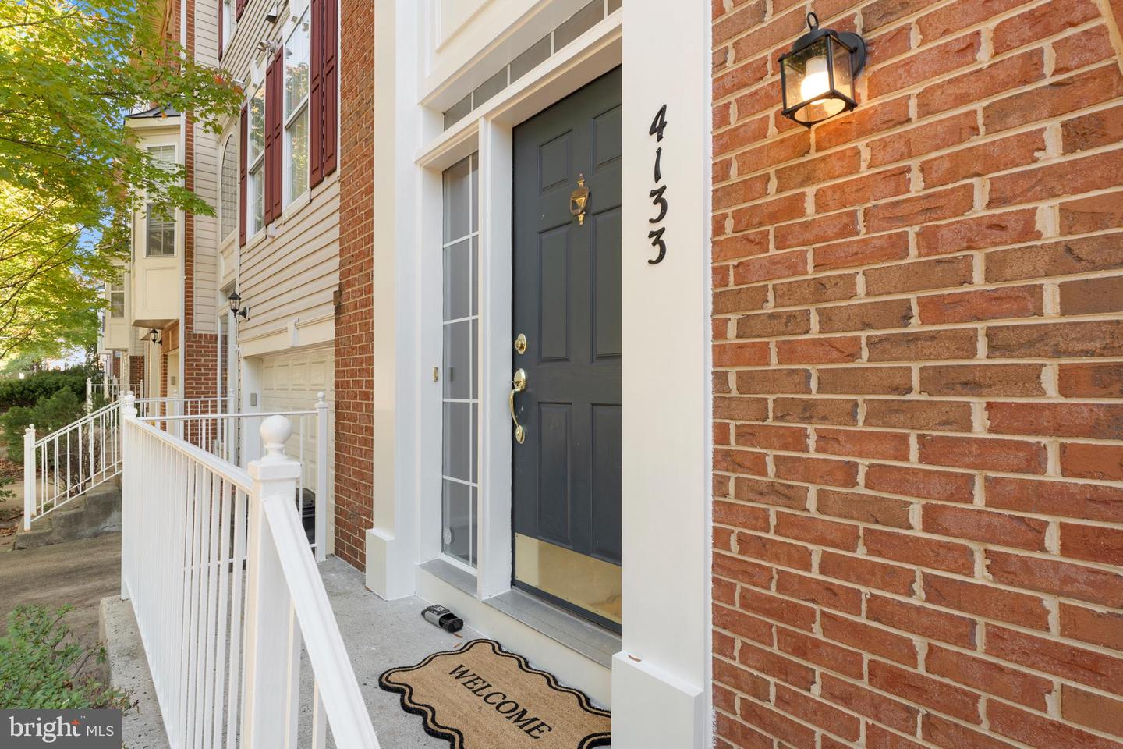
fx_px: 568
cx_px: 562
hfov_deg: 89.4
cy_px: 374
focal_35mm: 18
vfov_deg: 66.8
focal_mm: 18.2
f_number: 9
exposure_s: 1/80
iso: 250
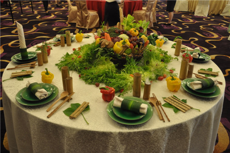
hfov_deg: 59.6
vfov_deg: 41.6
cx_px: 115
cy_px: 76
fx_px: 201
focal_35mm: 32
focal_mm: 21
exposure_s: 1/60
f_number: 3.8
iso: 400
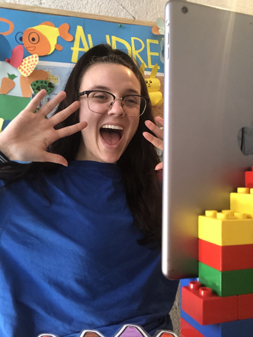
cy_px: 168
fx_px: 312
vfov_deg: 56.8
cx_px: 126
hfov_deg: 44.2
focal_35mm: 32
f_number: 2.2
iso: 160
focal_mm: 2.87
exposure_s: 1/17
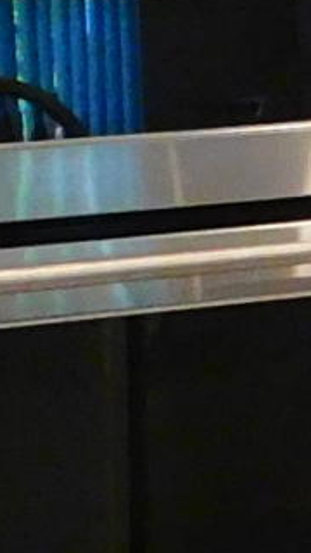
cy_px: -29
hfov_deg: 4.7
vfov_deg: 9.1
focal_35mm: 235
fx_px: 3445
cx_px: 1275
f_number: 3
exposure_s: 1/25
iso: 400
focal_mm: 4
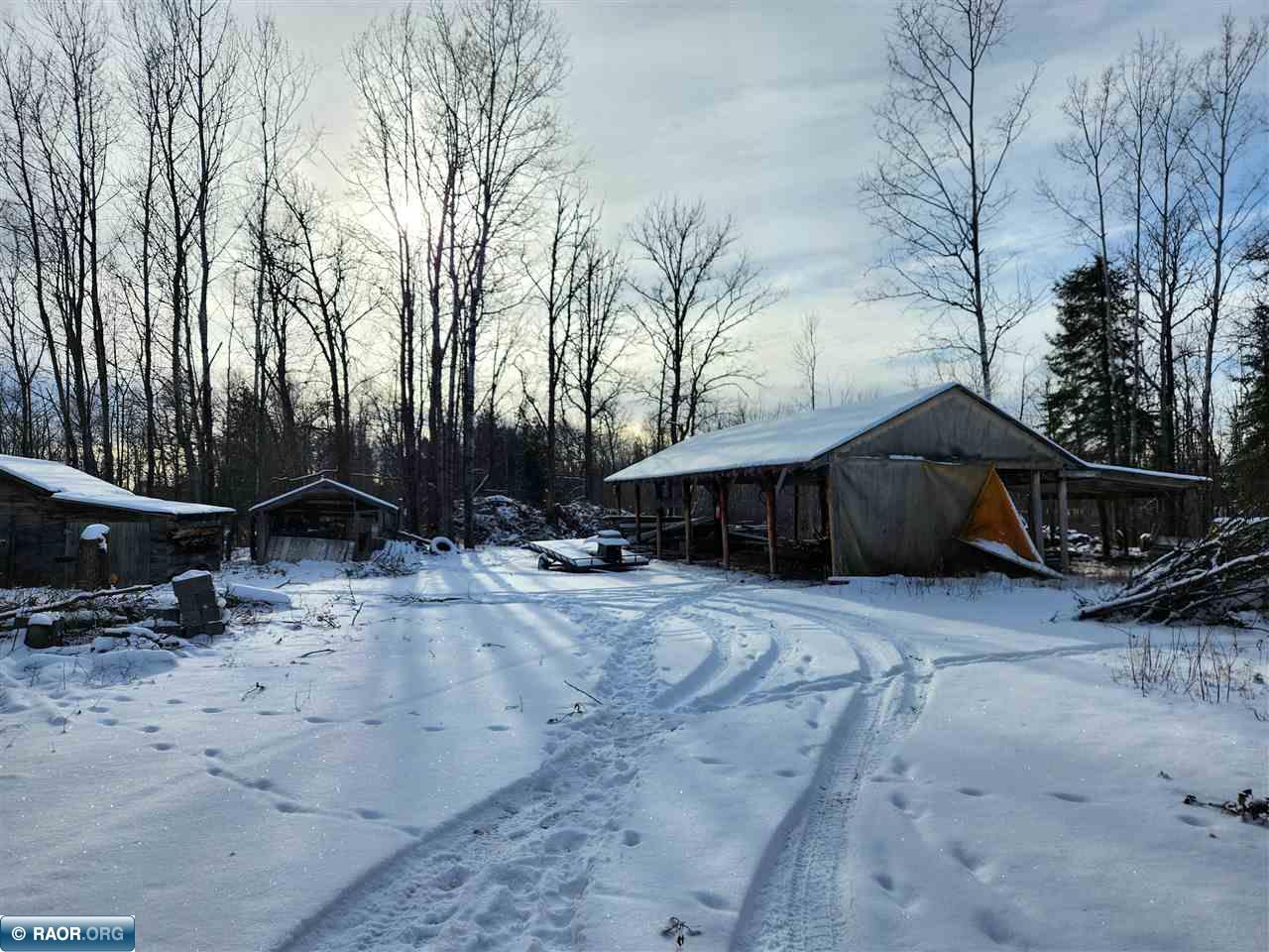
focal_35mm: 23
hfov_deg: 73.9
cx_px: 634
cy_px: 476
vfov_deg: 58.9
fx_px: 843
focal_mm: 5.4
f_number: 1.8
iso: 20
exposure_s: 1/5000
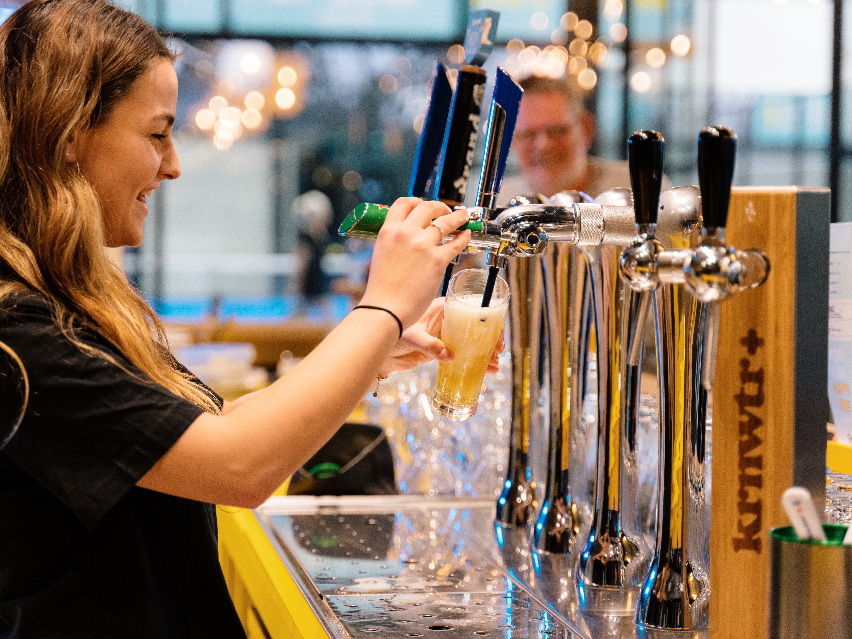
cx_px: 412
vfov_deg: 17.6
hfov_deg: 23.3
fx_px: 2068
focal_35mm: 84
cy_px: 327
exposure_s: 1/160
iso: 2000
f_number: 2.8
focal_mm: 67
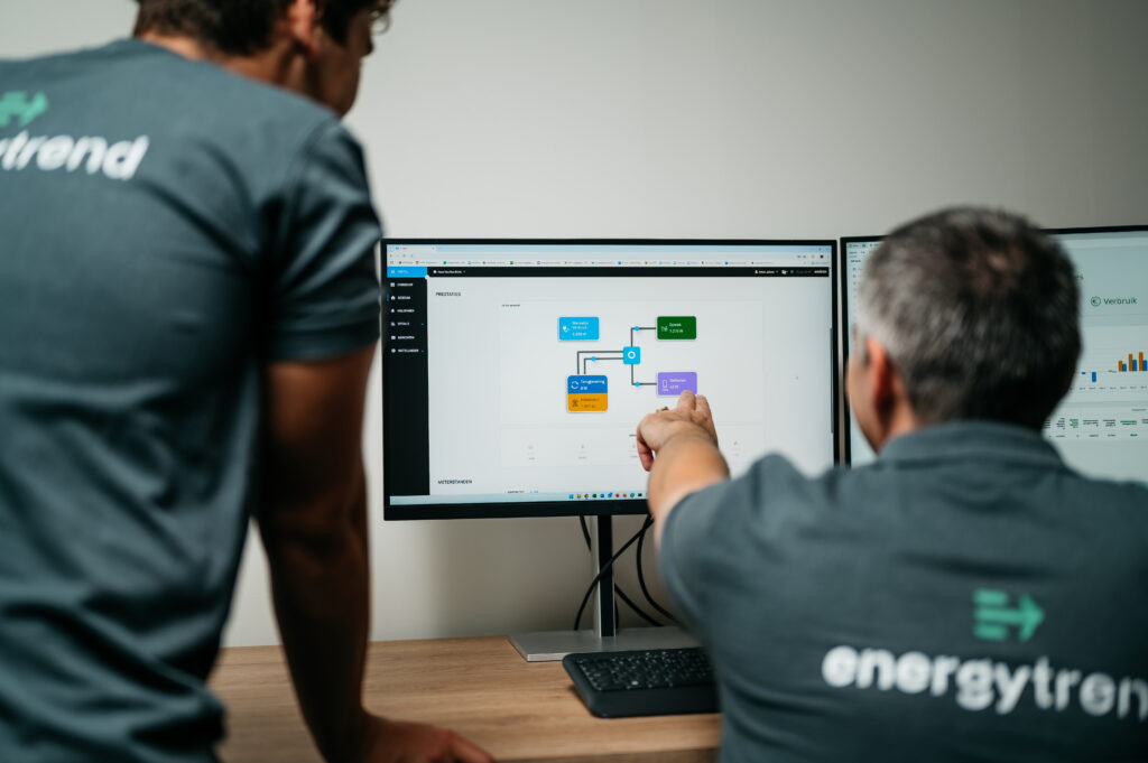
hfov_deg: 39.6
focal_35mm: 50
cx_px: 574
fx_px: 1593
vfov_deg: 26.9
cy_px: 382
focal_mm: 50
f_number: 1.8
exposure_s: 1/200
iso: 100
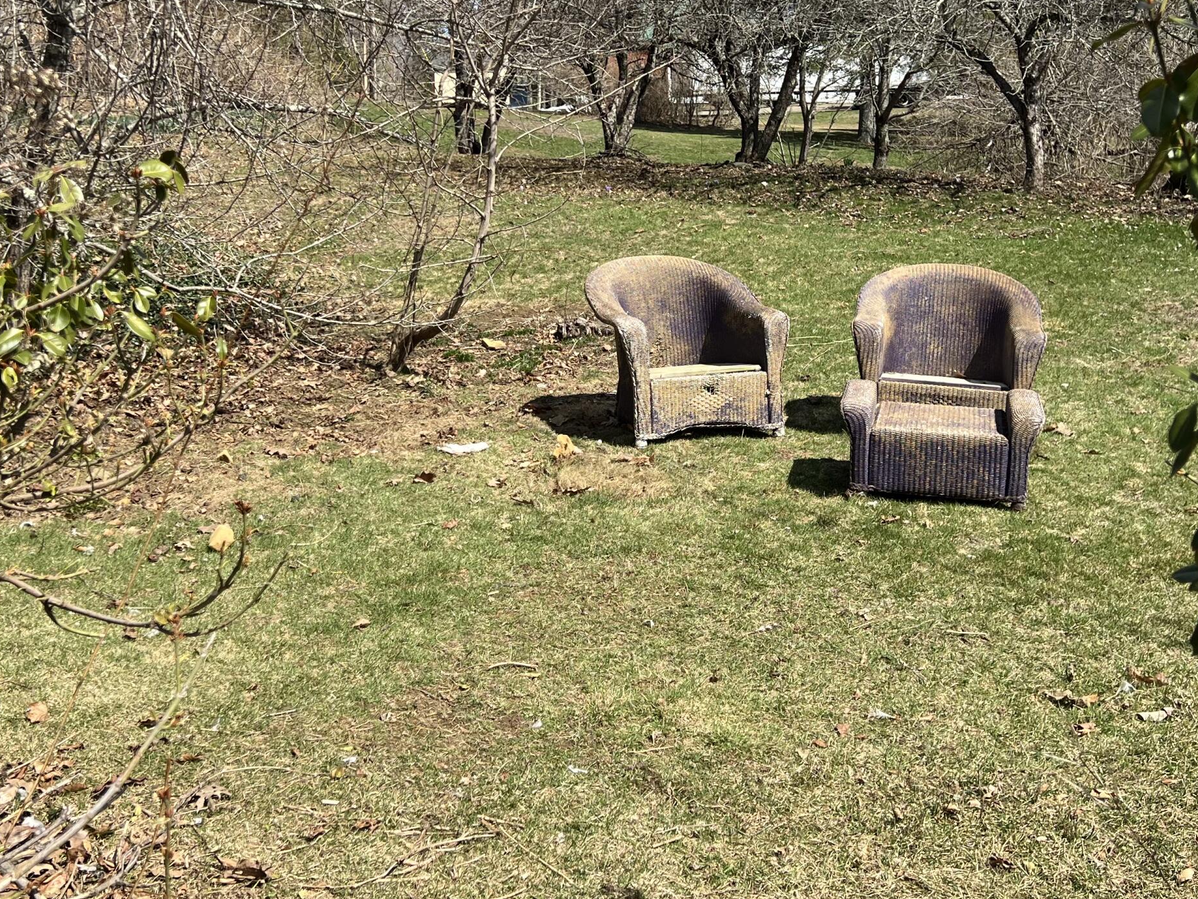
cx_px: 579
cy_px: 311
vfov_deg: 34.1
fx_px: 1454
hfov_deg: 44.8
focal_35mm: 42
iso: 50
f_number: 1.5
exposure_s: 1/3257
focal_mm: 5.7
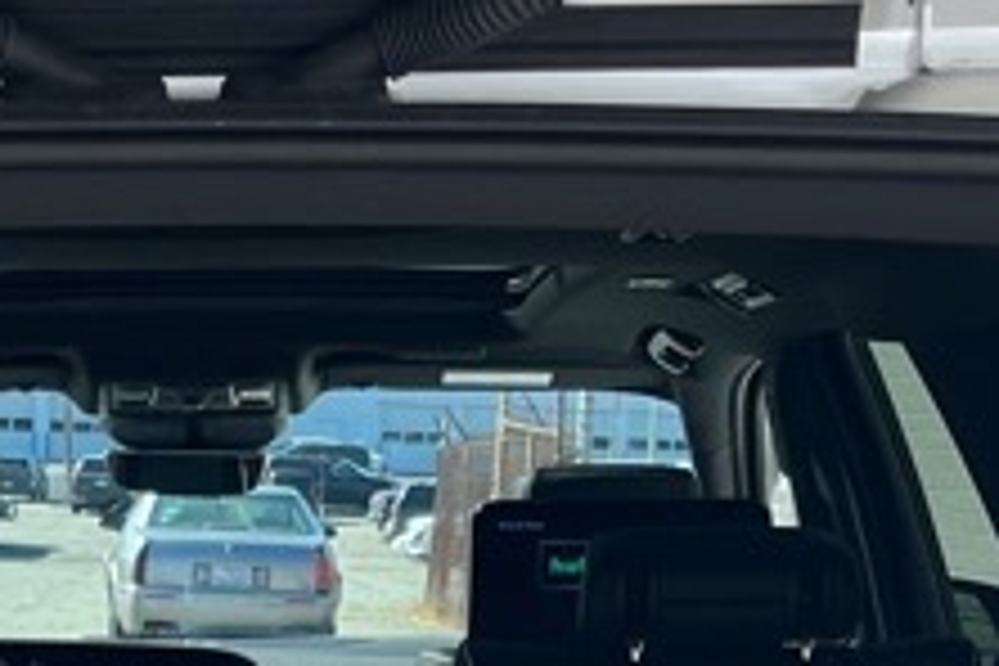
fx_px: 3468
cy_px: 1638
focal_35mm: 125
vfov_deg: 9.6
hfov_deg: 16.3
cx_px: 234
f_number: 1.6
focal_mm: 5.1
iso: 50
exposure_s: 1/1802
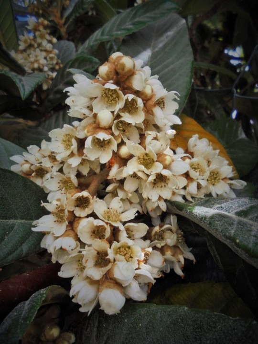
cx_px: 129
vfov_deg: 67.3
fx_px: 258
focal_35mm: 26
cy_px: 172
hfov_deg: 53.1
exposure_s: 1/500
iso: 100
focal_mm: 4.6
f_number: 3.5
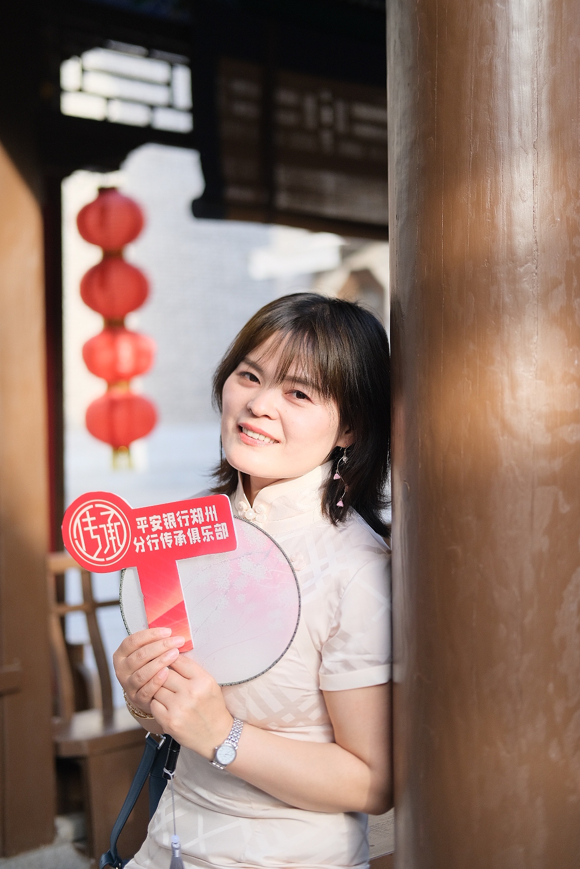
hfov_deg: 25.5
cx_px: 290
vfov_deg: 37.5
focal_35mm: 53
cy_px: 434
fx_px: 1281
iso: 640
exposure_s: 1/950
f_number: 2
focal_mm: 35
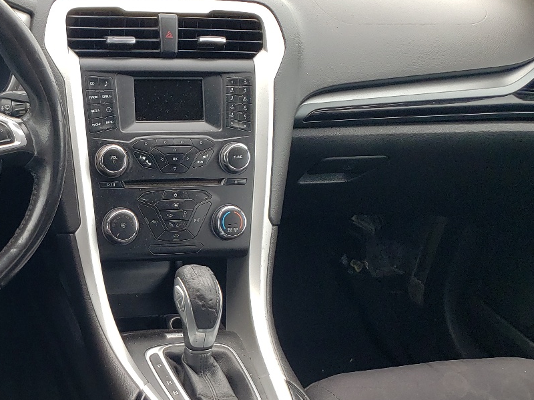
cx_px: 55
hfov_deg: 34.8
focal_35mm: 52
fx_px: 802
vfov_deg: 27.8
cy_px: 273
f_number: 1.5
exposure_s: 1/286
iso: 50
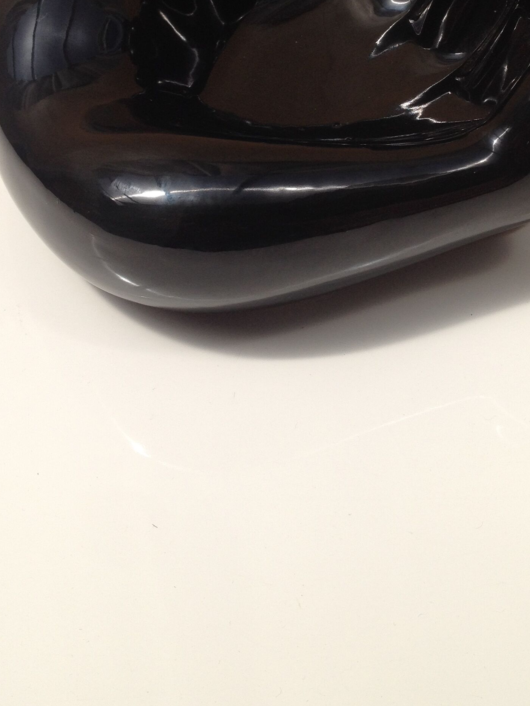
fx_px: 1245
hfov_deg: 24.0
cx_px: 293
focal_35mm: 61
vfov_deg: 31.0
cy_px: 153
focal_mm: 4.28
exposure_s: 1/1842
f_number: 2.4
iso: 50
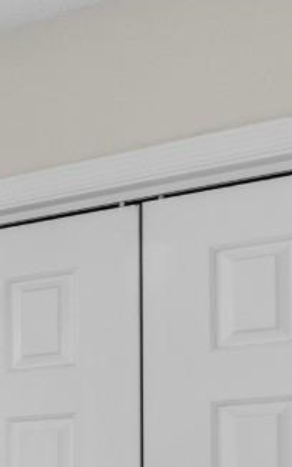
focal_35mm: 76
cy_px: 544
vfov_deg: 24.8
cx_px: -593
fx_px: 967
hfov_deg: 11.0
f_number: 4.5
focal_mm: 10
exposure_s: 1/15
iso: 100
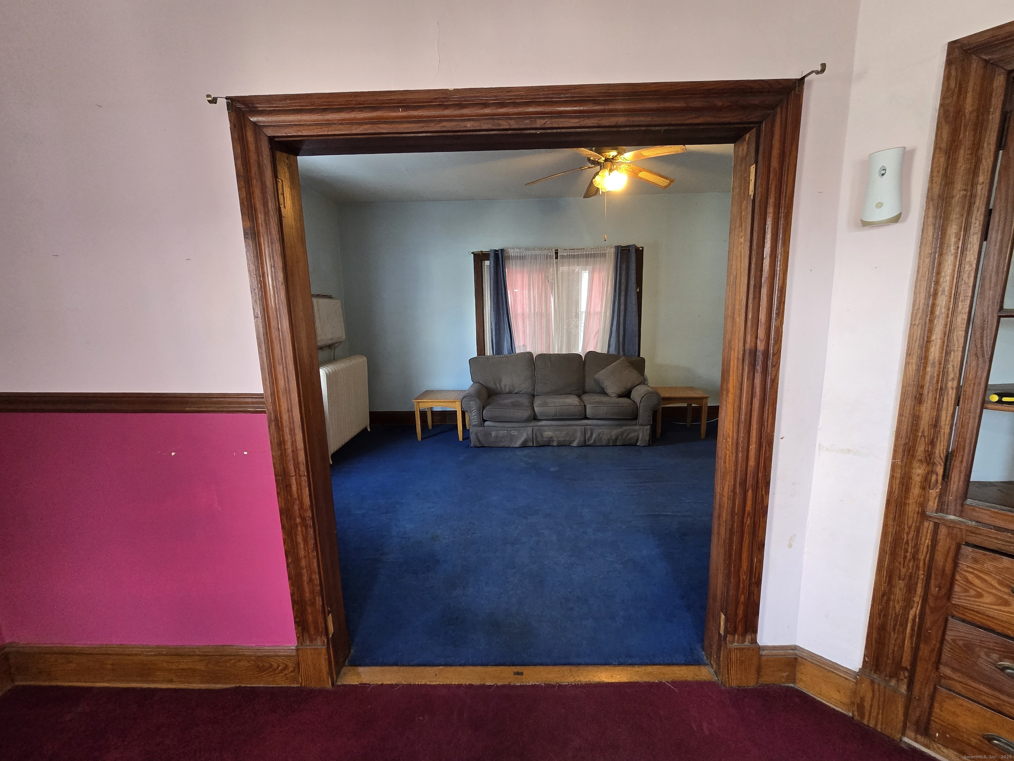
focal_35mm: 13
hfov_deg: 106.2
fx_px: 381
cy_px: 380
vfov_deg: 89.9
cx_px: 507
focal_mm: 2.2
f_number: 2.2
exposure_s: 1/60
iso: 500
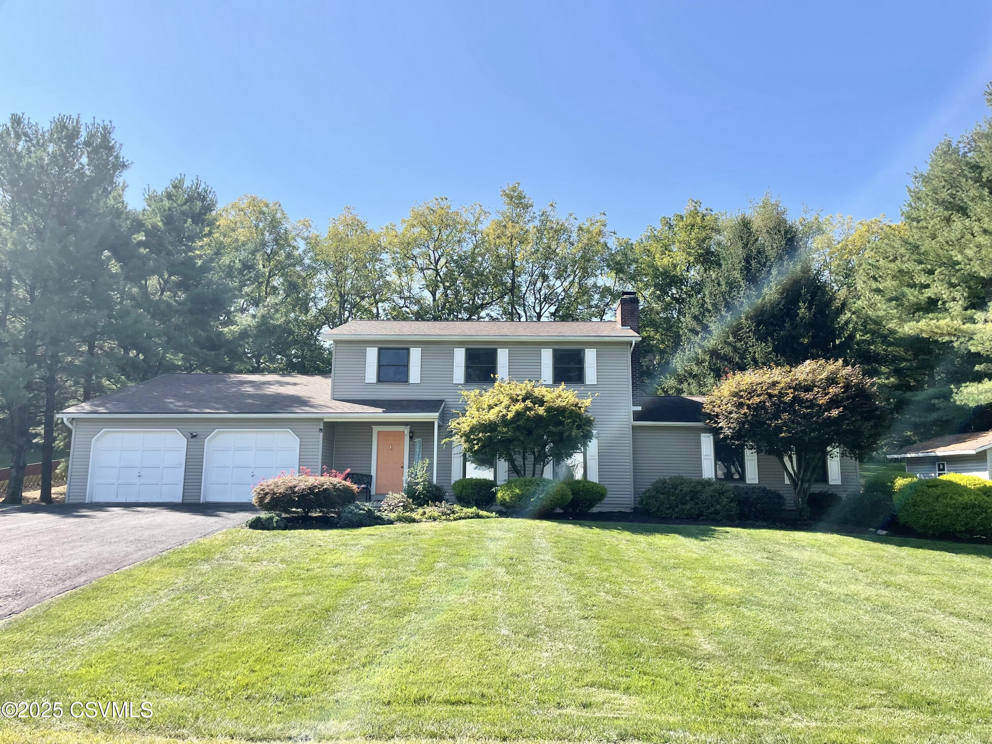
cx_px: 496
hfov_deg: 67.3
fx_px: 745
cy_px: 372
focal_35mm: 26
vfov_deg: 53.1
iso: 32
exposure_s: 1/2506
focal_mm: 4.2
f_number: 1.6
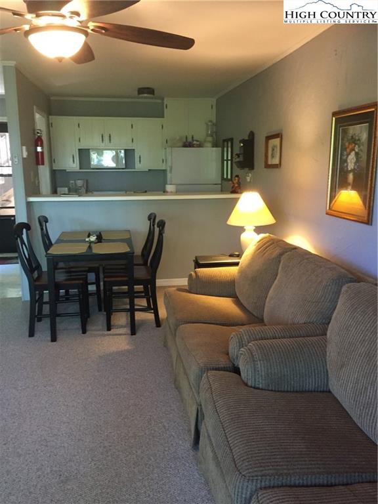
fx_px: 422
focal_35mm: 29
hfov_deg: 48.2
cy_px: 252
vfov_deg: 61.7
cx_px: 189
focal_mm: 4.15
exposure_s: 1/20
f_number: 2.2
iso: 250
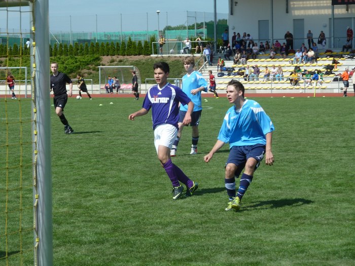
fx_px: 1405
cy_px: 133
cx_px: 178
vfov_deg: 10.8
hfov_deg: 14.4
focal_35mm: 137
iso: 80
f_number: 5
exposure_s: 1/500
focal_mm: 22.5
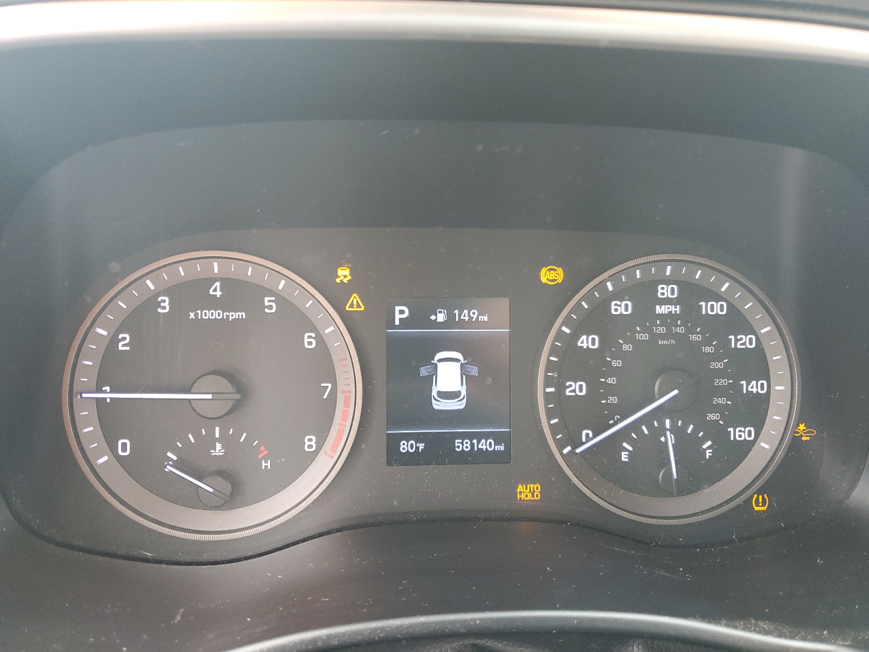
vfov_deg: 53.1
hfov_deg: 67.3
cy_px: 326
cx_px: 434
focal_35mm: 26
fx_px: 653
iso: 130
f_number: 1.5
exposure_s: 1/60.2
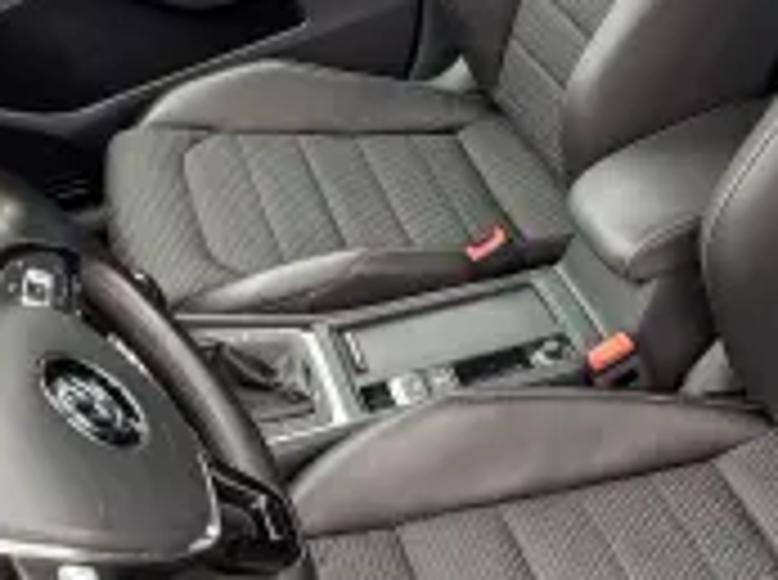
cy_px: 310
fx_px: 1077
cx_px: 621
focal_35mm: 48
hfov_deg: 38.3
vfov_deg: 30.1
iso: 200
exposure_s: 1/25
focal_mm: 6.14
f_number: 1.65
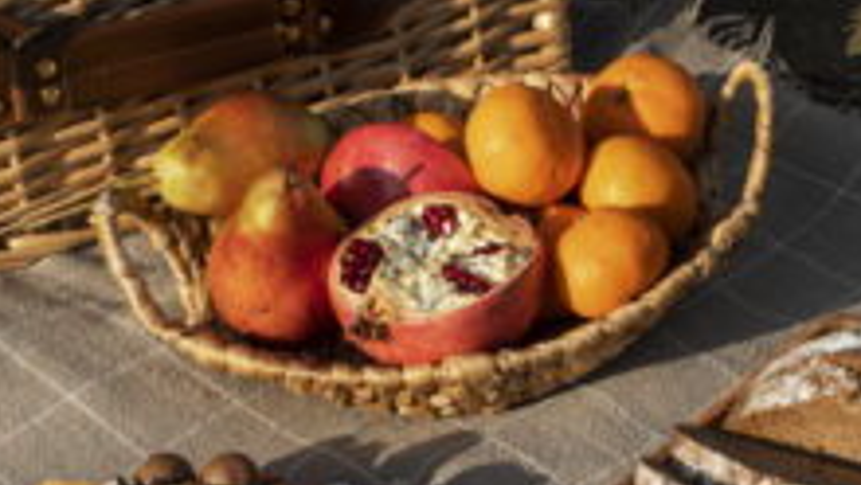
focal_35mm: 143
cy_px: 497
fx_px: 3266
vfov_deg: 8.4
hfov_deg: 14.9
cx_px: 759
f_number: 6.3
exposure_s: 1/100
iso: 160
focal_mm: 50
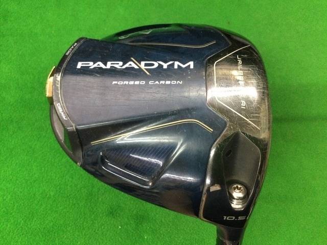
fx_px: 293
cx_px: 164
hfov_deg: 58.4
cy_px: 122
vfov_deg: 45.4
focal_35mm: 31
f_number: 2.4
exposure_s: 1/30
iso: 160
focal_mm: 3.3
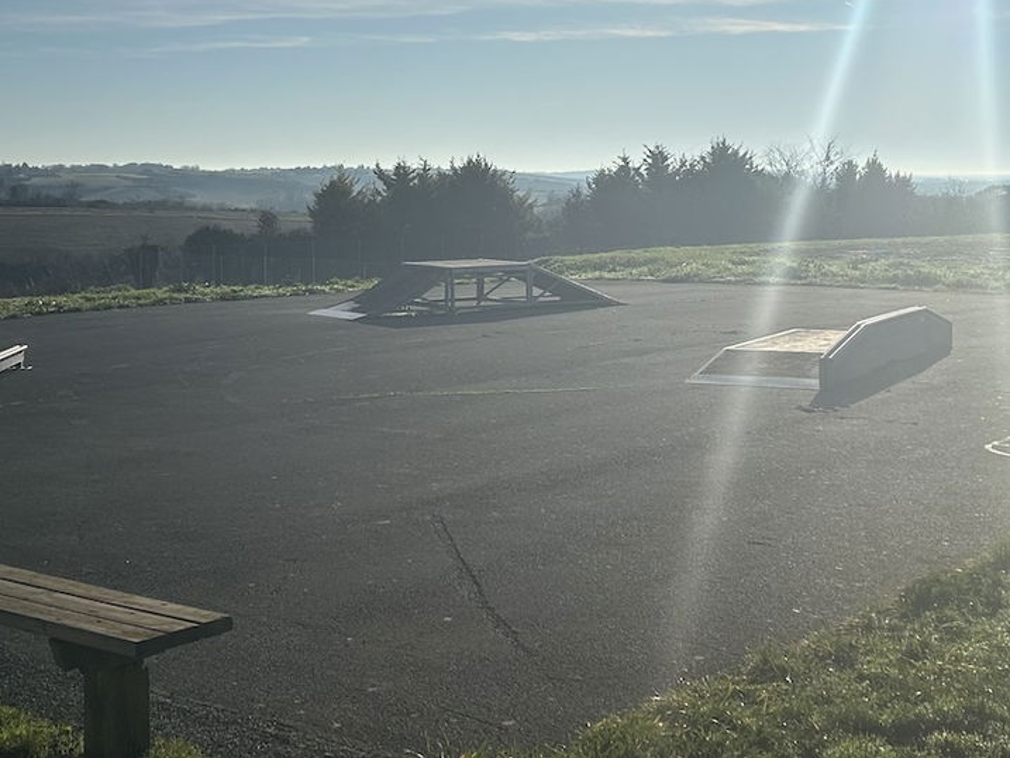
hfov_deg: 33.2
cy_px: 200
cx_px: 473
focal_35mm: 58
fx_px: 1693
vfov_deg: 25.0
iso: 50
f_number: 1.5
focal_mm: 5.7
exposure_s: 1/16393
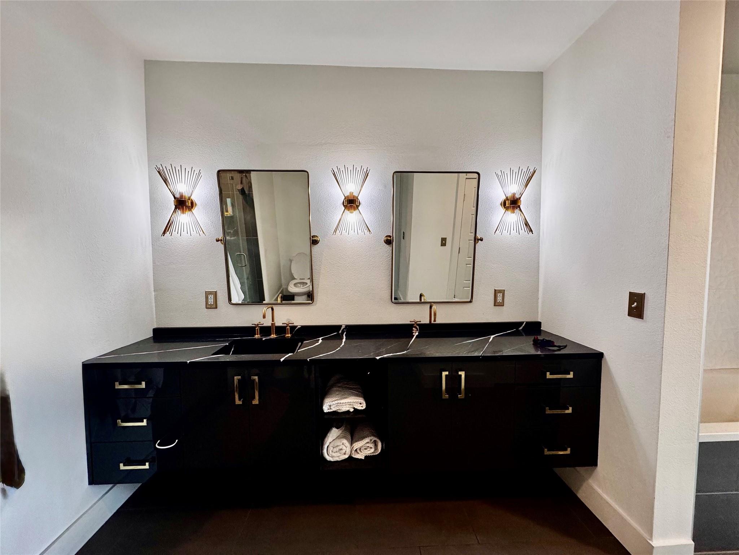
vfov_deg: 85.7
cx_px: 370
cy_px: 278
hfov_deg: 102.1
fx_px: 299
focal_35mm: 14
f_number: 2.2
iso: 250
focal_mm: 2.22
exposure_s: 1/120
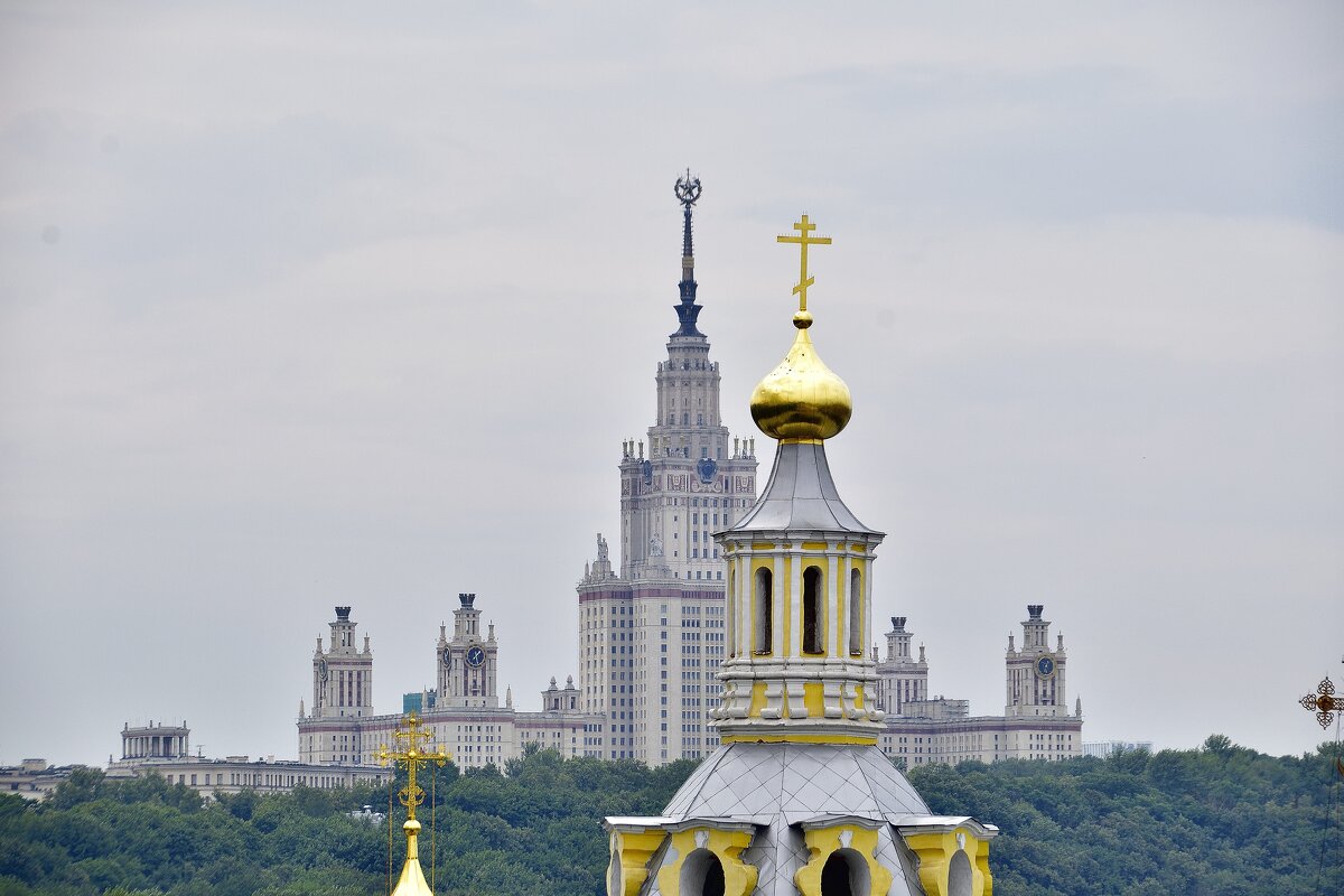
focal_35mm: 262
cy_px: 448
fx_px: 9799
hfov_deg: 7.8
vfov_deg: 5.2
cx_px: 672
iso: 100
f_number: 11
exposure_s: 1/250
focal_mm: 175
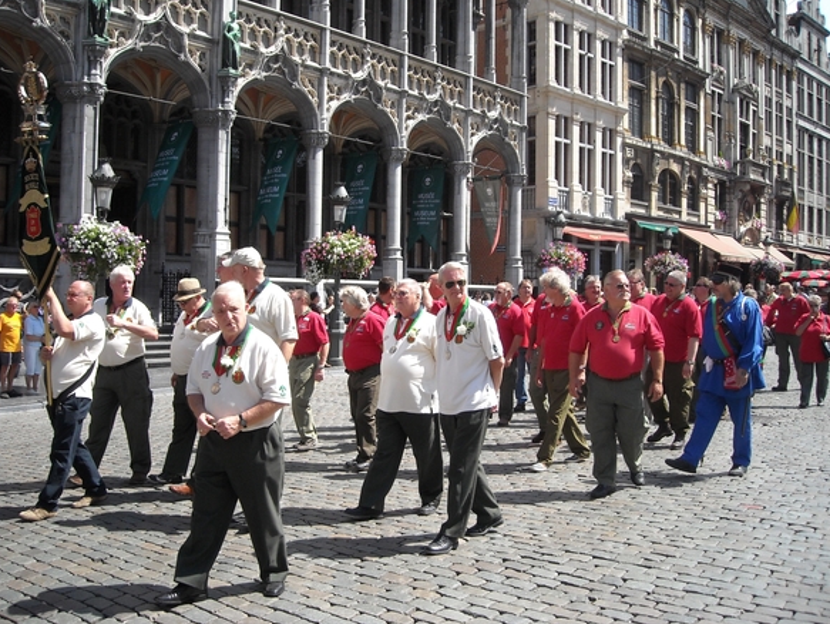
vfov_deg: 39.7
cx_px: 406
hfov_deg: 51.3
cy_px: 305
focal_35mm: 36
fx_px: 864
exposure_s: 1/250
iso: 118
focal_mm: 5.7
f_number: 5.6
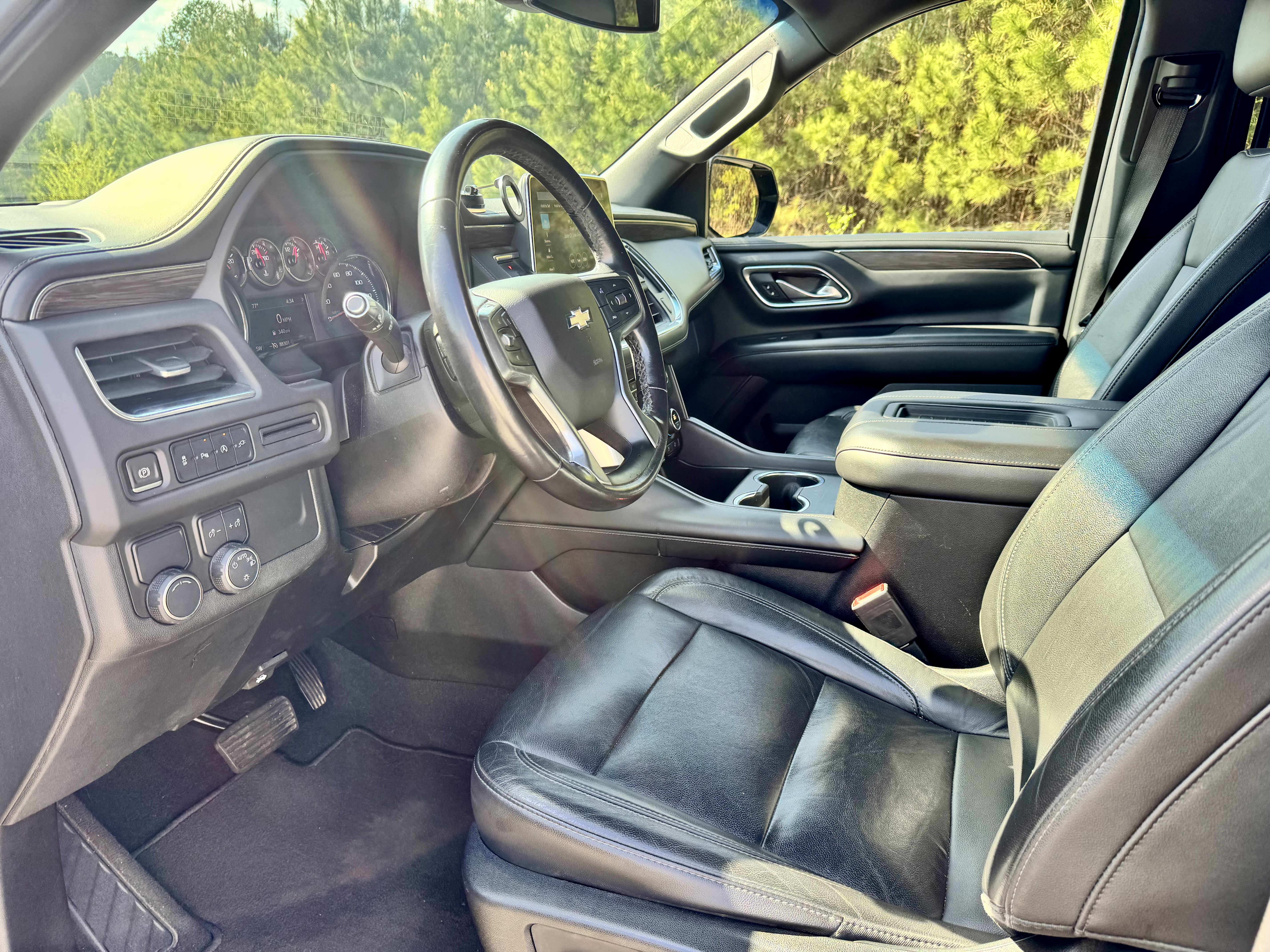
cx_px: 635
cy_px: 476
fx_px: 881
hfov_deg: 71.6
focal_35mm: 24
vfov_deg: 56.8
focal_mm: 6.76
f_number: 1.78
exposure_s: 1/312
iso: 80
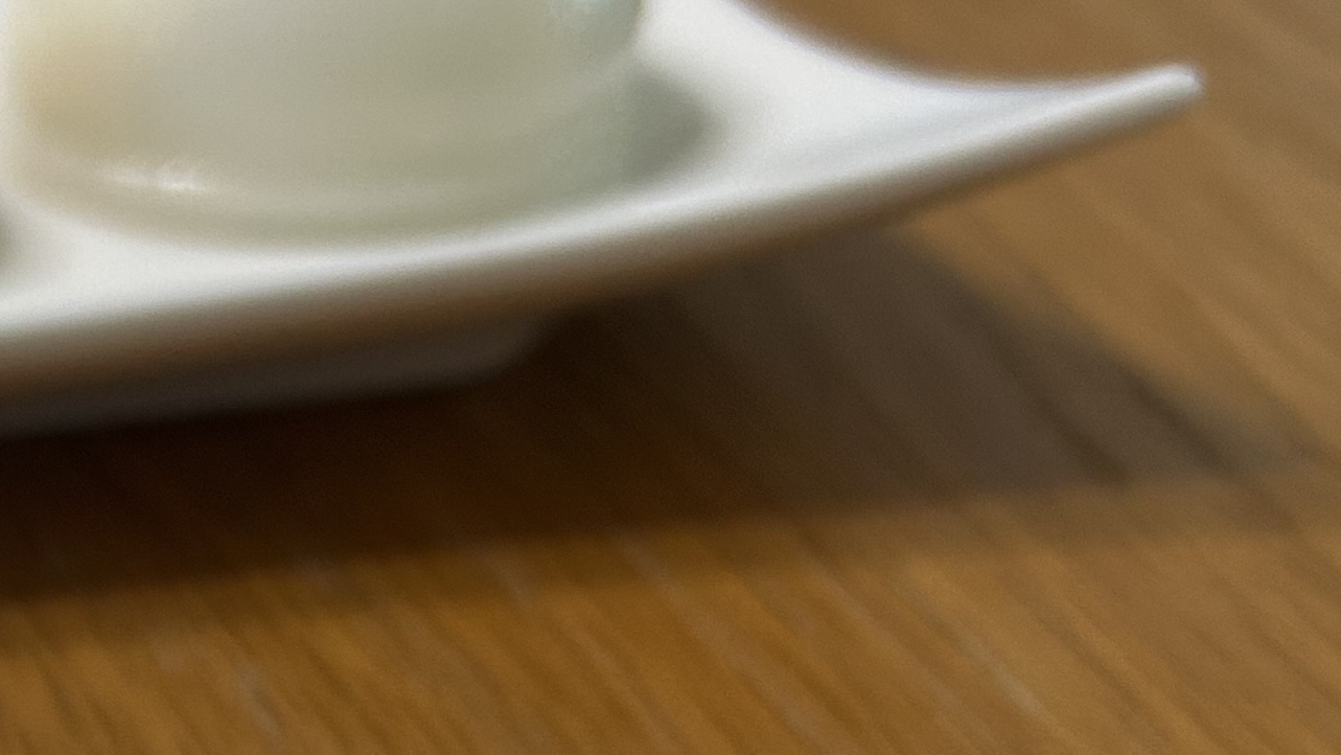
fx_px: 3165
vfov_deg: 12.8
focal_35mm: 89
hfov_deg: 20.4
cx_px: -677
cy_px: 1175
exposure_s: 1/120
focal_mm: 5.7
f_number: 1.5
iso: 100
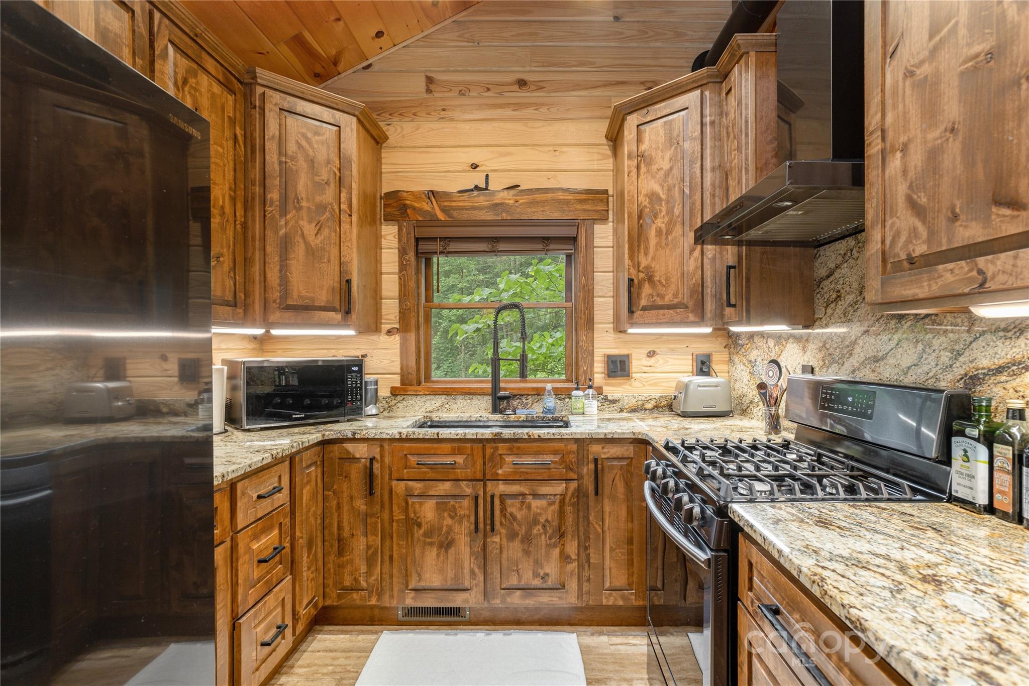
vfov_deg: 70.5
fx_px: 486
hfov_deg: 93.3
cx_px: 514
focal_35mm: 17
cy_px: 343
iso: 320
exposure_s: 1/20
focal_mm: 17
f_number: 7.1
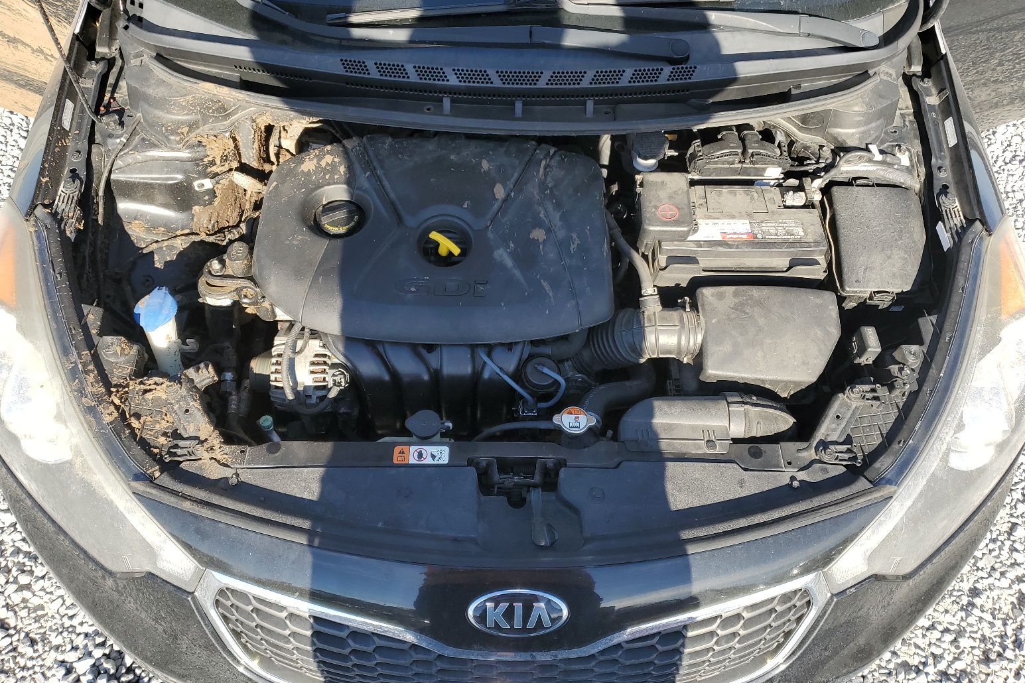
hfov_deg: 65.5
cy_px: 302
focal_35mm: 28
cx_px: 499
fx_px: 797
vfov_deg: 46.3
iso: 50
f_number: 1.5
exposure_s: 1/1000
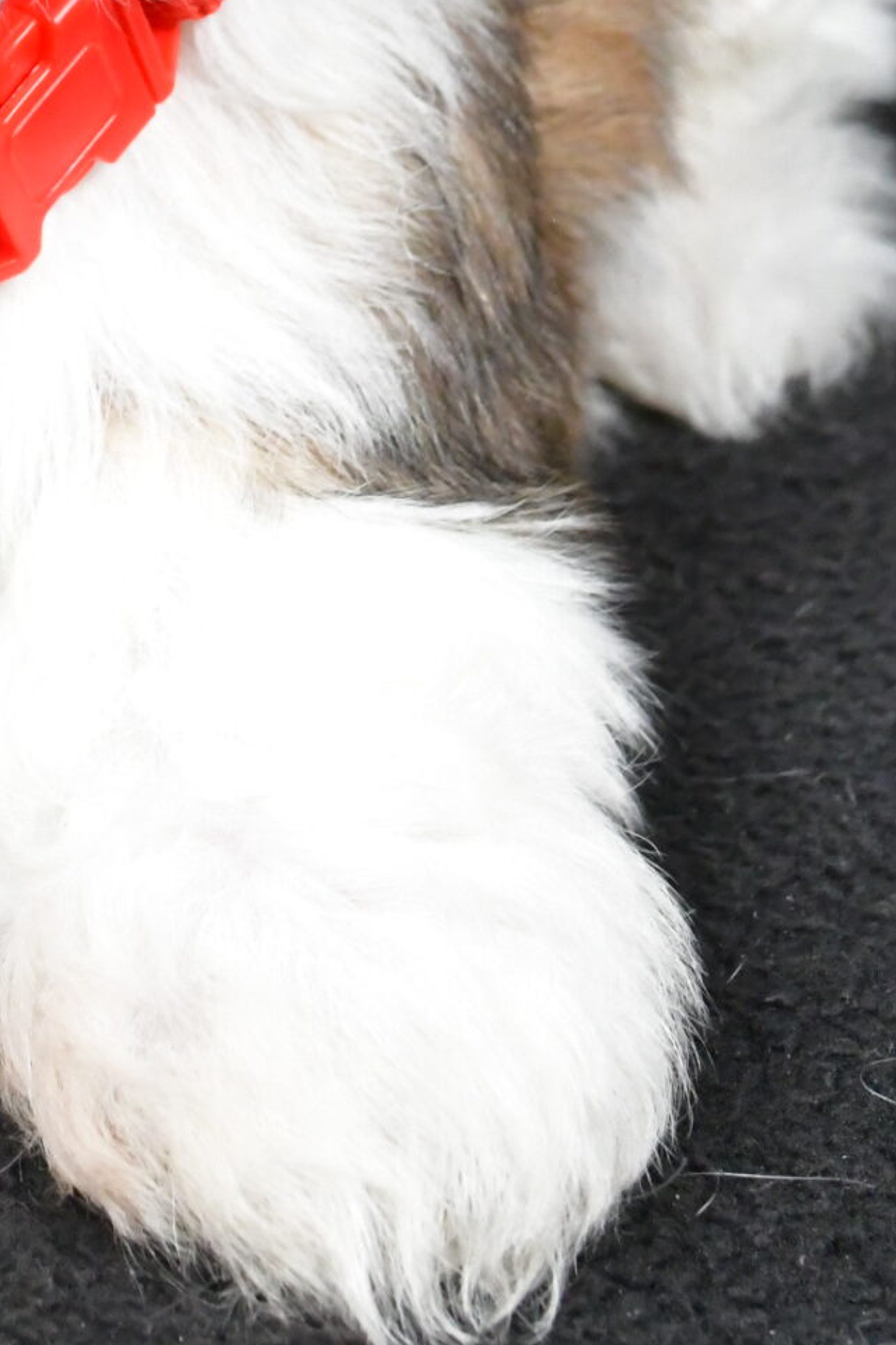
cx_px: -251
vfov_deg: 17.3
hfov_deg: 11.9
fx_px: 4181
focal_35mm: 112
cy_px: -333
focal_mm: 28
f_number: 11
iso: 6400
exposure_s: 1/400
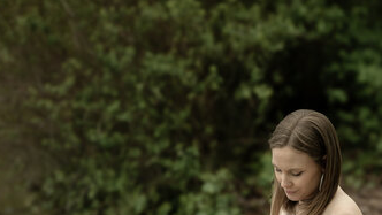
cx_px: 189
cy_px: 325
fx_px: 1631
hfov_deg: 13.4
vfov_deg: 7.4
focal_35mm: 161
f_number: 3.5
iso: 500
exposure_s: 1/1000
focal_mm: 85
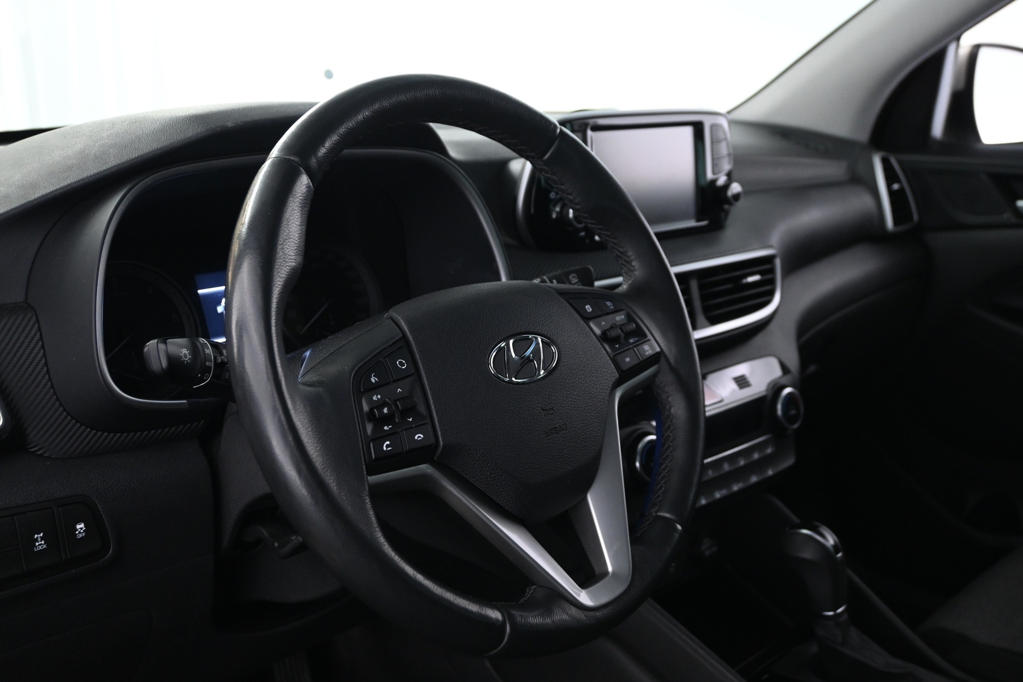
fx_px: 1066
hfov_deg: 51.3
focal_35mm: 38
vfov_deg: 35.5
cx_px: 512
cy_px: 341
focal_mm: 25
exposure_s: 1/10
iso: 1600
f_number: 4.2
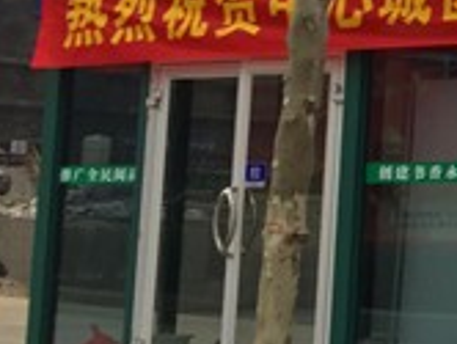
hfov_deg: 14.0
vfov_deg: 12.1
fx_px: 1613
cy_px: 32
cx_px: 867
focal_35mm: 122
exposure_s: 1/100
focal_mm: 4.15
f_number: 2.2
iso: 50
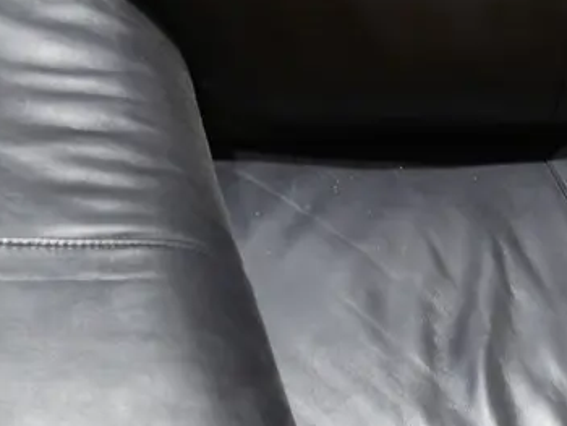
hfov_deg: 22.2
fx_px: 1344
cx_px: 659
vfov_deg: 17.9
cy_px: 121
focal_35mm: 82
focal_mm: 14
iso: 500
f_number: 3.5
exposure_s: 1/60
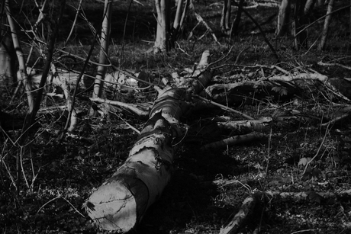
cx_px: 176
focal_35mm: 63
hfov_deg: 31.9
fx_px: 614
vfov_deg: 21.6
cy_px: 117
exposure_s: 1/250
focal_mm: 42
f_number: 2.8
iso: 100
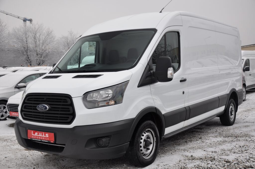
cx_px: 128
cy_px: 84
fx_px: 297
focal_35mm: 42
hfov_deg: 46.5
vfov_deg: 31.8
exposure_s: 1/200
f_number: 7.1
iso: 400
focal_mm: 28
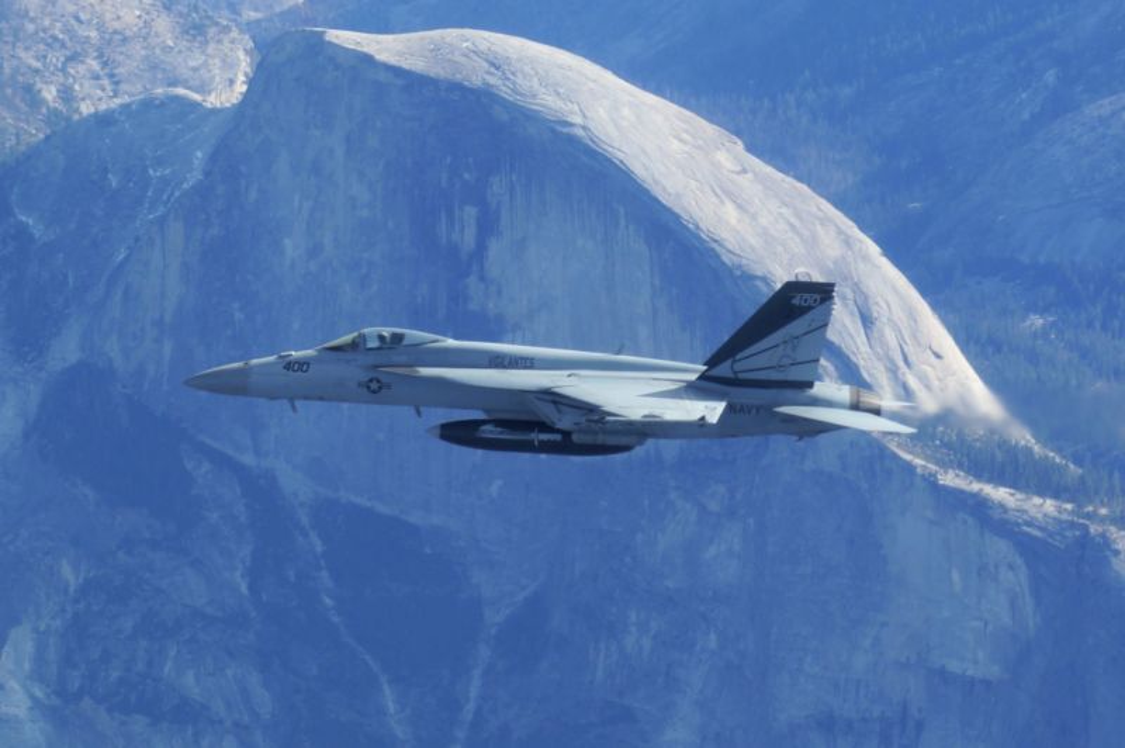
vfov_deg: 8.3
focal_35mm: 165
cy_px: 374
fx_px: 5152
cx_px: 562
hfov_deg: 12.5
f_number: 9
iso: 100
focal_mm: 110
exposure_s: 1/160
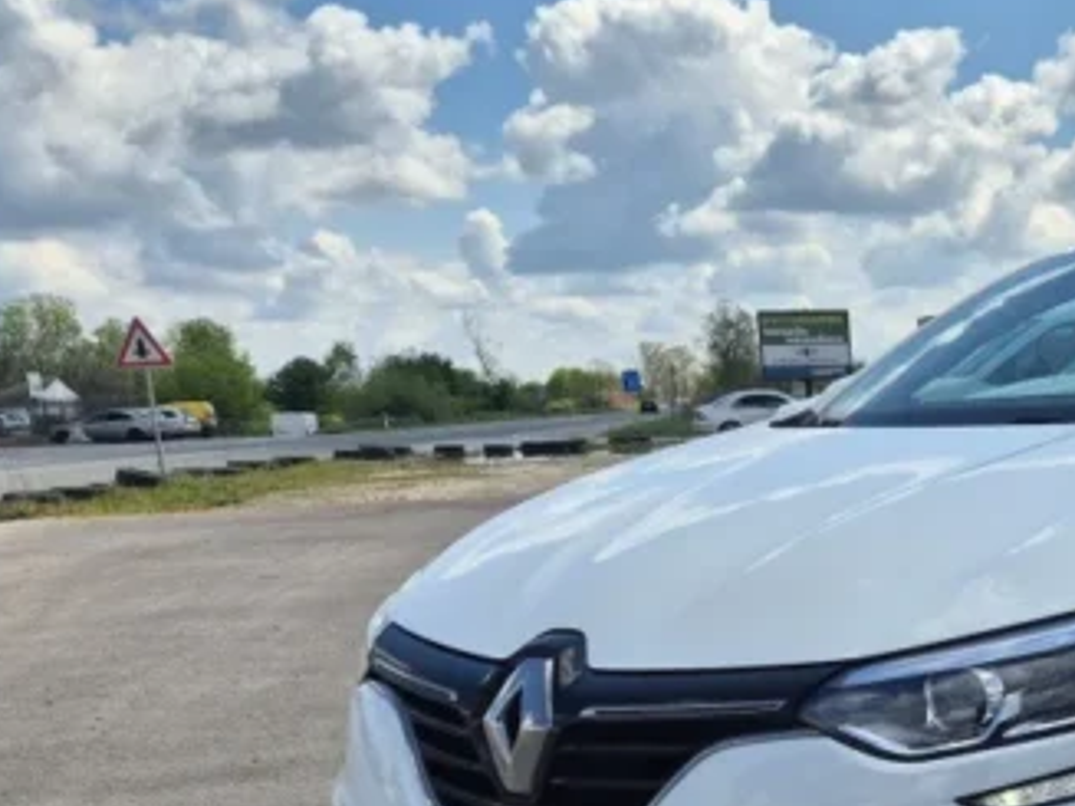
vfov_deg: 26.2
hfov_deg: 31.2
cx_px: 1213
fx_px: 1676
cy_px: 711
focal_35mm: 54
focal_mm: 5.4
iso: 25
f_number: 1.8
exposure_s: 1/2088
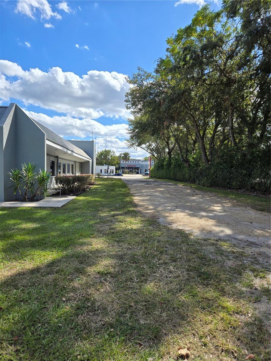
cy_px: 180
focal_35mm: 23
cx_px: 136
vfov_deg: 73.9
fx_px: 240
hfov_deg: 58.9
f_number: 1.8
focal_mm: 5.4
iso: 25
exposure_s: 1/2099
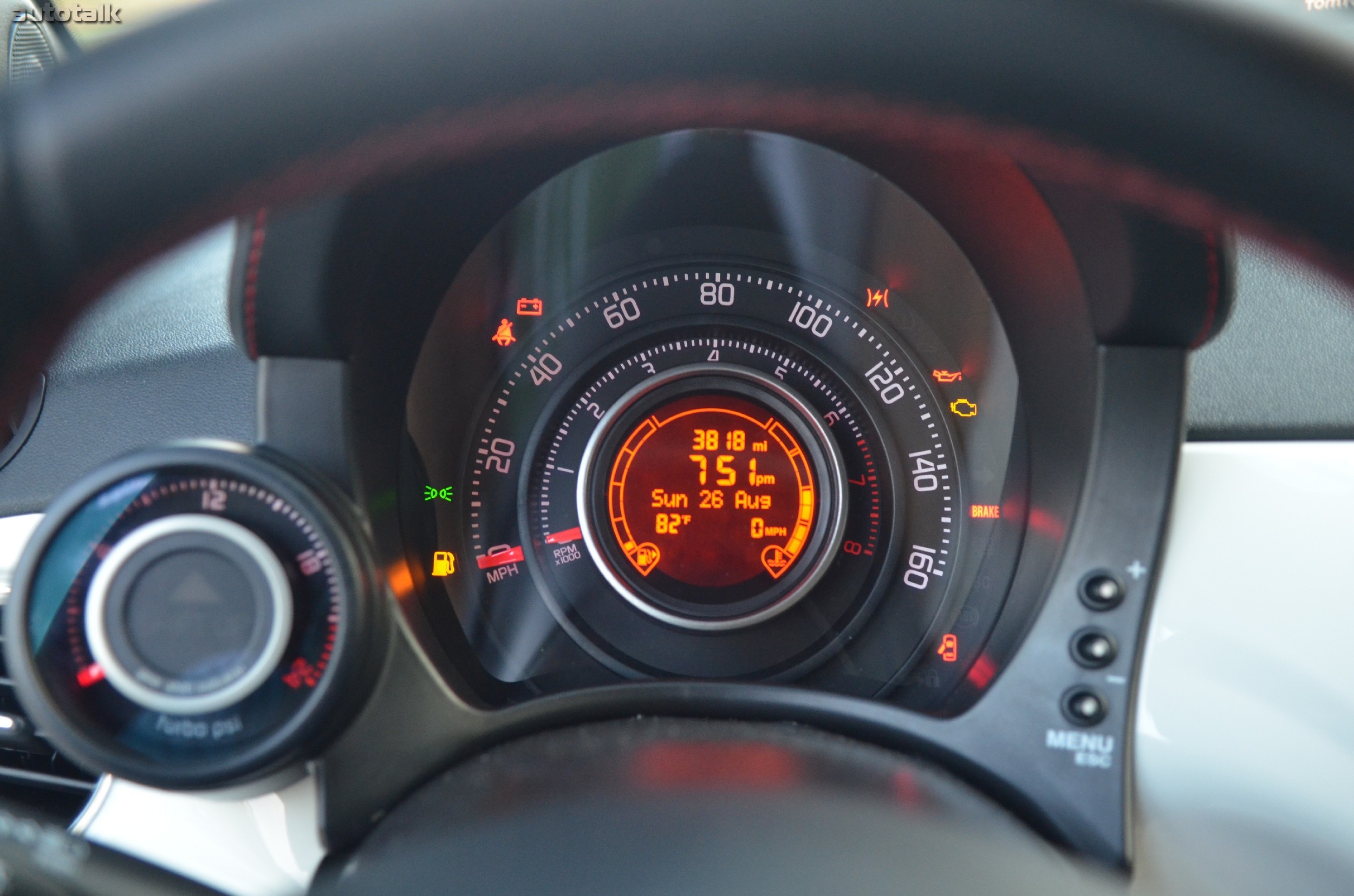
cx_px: 677
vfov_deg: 34.1
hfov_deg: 49.6
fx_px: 1464
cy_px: 448
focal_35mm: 39
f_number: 2.8
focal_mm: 26
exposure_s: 1/80
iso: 1600
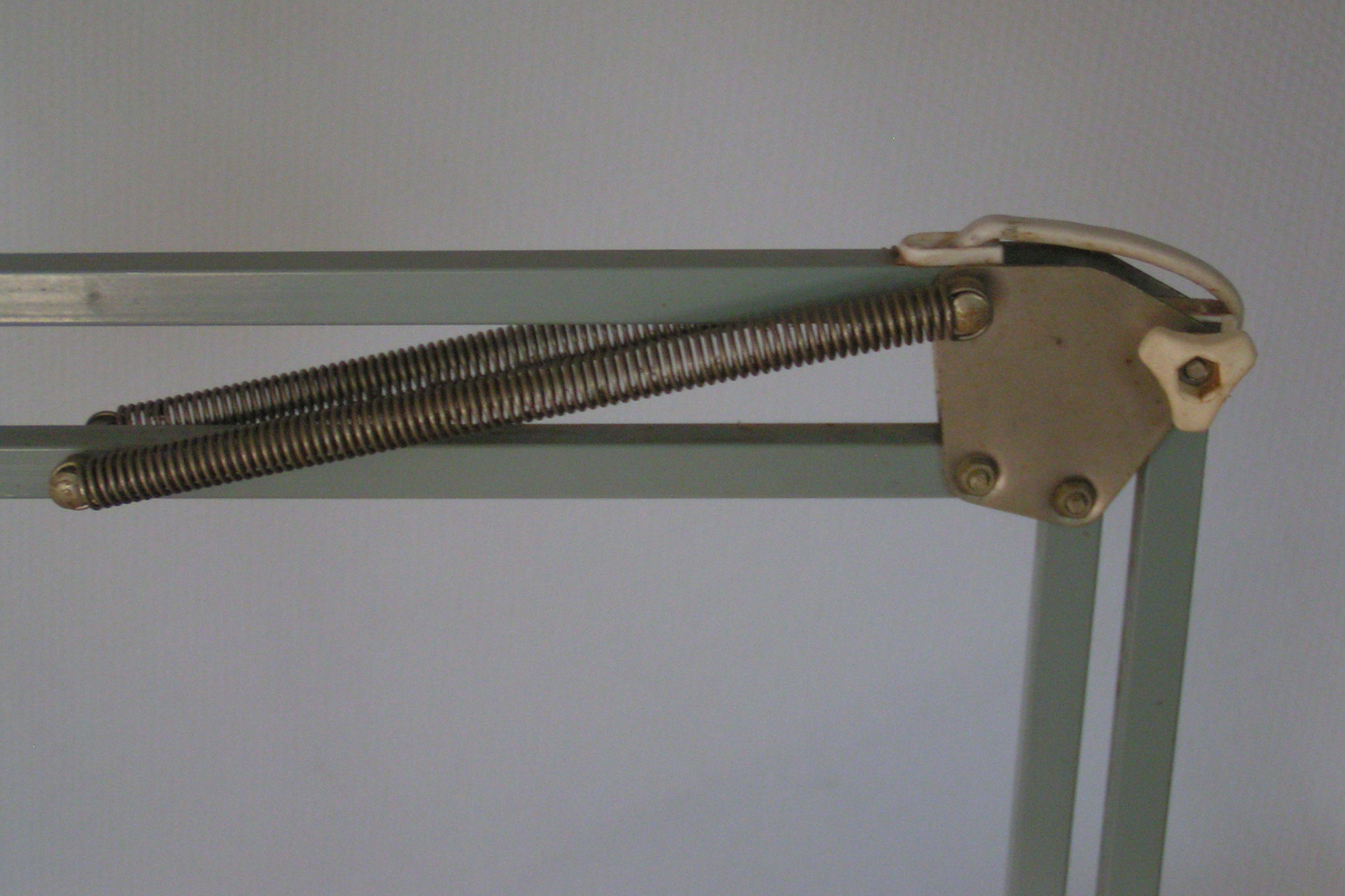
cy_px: 402
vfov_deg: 20.6
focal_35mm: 66
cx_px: 677
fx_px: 2465
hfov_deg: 30.5
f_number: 3.2
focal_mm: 9.7
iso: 200
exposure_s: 1/50
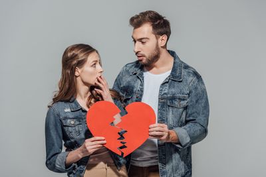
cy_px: 88
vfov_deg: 9.5
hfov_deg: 14.1
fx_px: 1072
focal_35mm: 145
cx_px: 133
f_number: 6.3
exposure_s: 1/160
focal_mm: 145
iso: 100
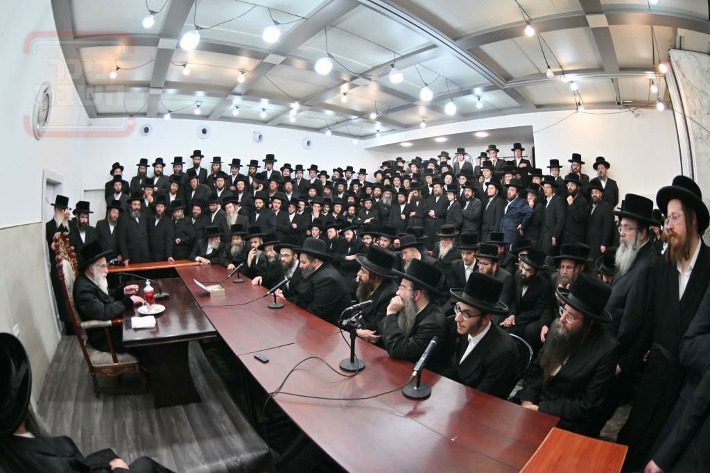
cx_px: 355
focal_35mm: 15
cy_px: 236
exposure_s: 1/100
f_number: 2.8
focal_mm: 10.5
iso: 160
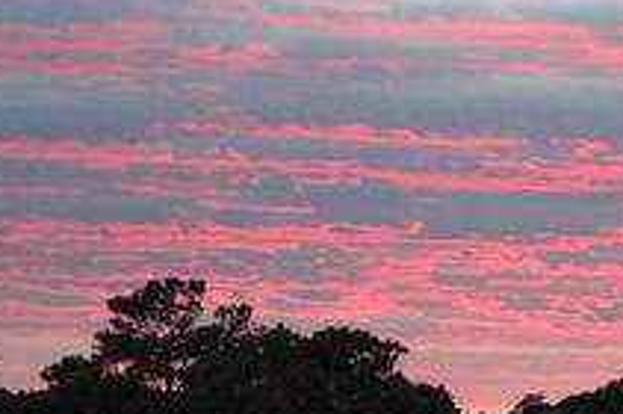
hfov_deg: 6.5
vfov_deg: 4.3
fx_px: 5495
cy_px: 235
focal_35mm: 318
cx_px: 641
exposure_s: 1/60
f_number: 4.5
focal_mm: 70
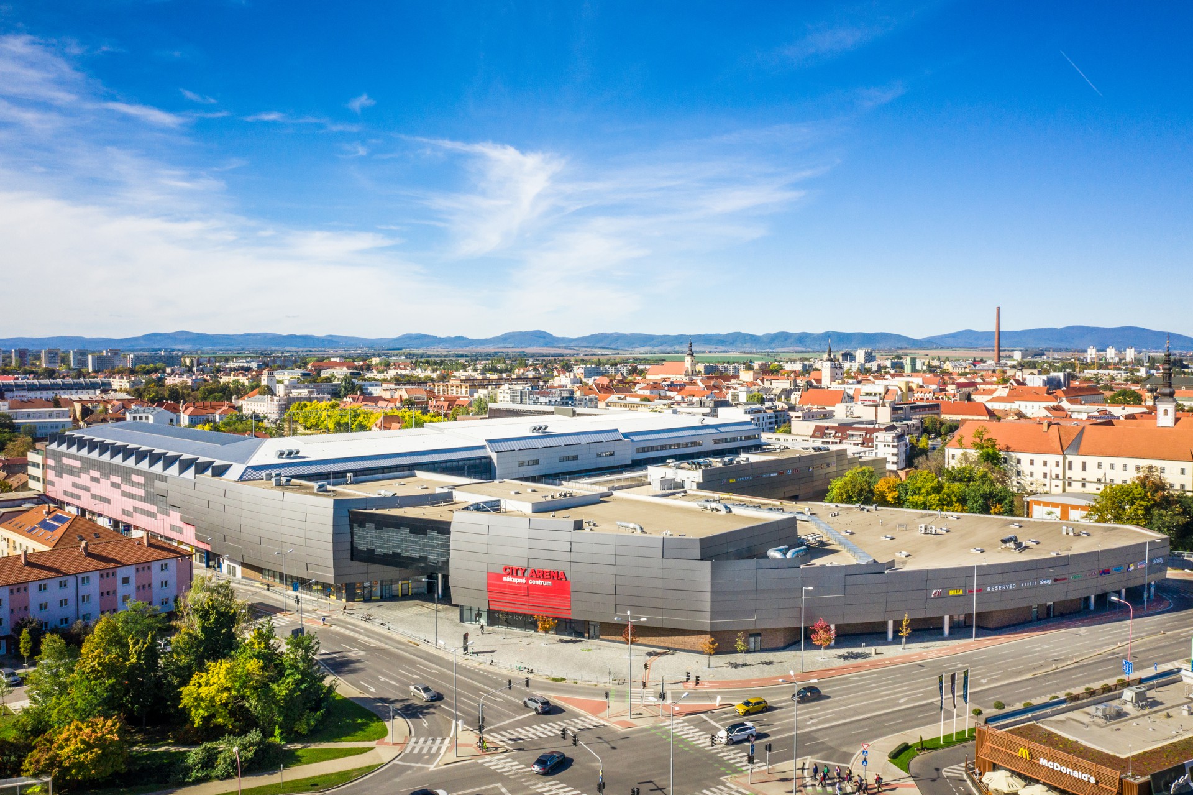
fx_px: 928
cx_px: 596
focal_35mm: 28
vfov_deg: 46.4
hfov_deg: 65.5
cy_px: 398
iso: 200
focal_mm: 10.26
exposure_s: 1/80
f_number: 7.1
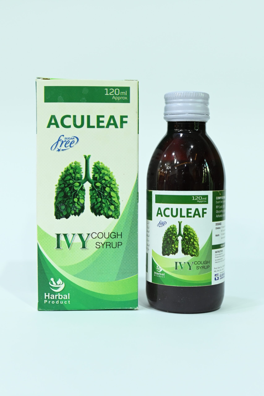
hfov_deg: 26.0
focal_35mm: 52
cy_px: 198
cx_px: 132
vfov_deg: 38.2
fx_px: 572
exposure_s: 1/60
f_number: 4
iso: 1250
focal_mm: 35
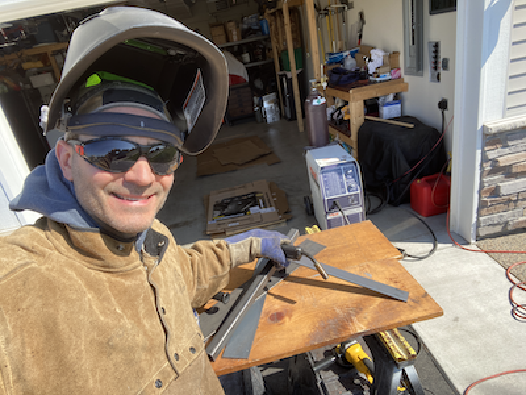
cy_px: 198
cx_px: 263
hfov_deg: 73.9
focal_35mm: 23
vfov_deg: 58.9
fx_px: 349
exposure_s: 1/363
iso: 25
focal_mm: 2.71
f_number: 2.2
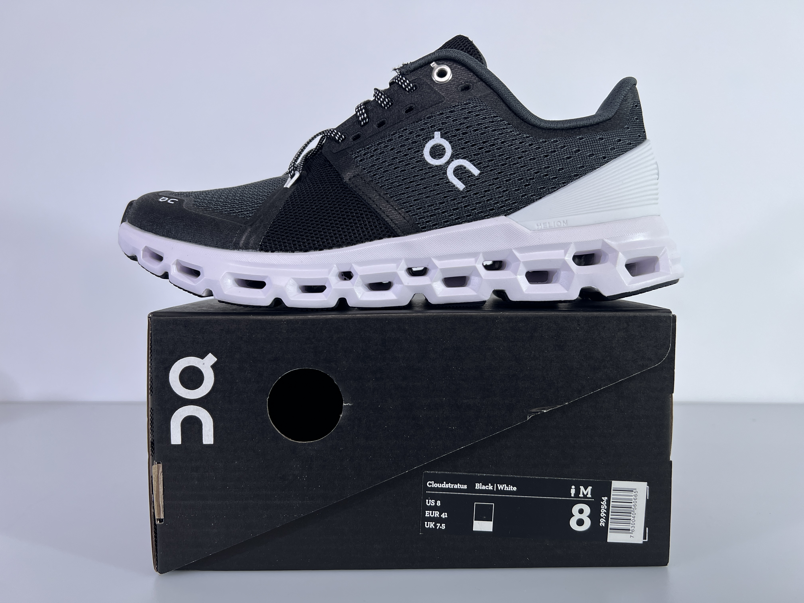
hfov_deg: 67.3
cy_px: 302
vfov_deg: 53.1
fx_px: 604
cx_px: 402
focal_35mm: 26
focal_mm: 5.7
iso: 50
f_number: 1.5
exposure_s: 1/853
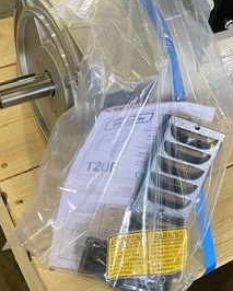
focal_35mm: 61
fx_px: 526
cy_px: 81
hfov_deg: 25.0
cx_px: 130
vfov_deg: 30.5
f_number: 1.8
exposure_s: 1/60
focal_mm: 4.25
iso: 200
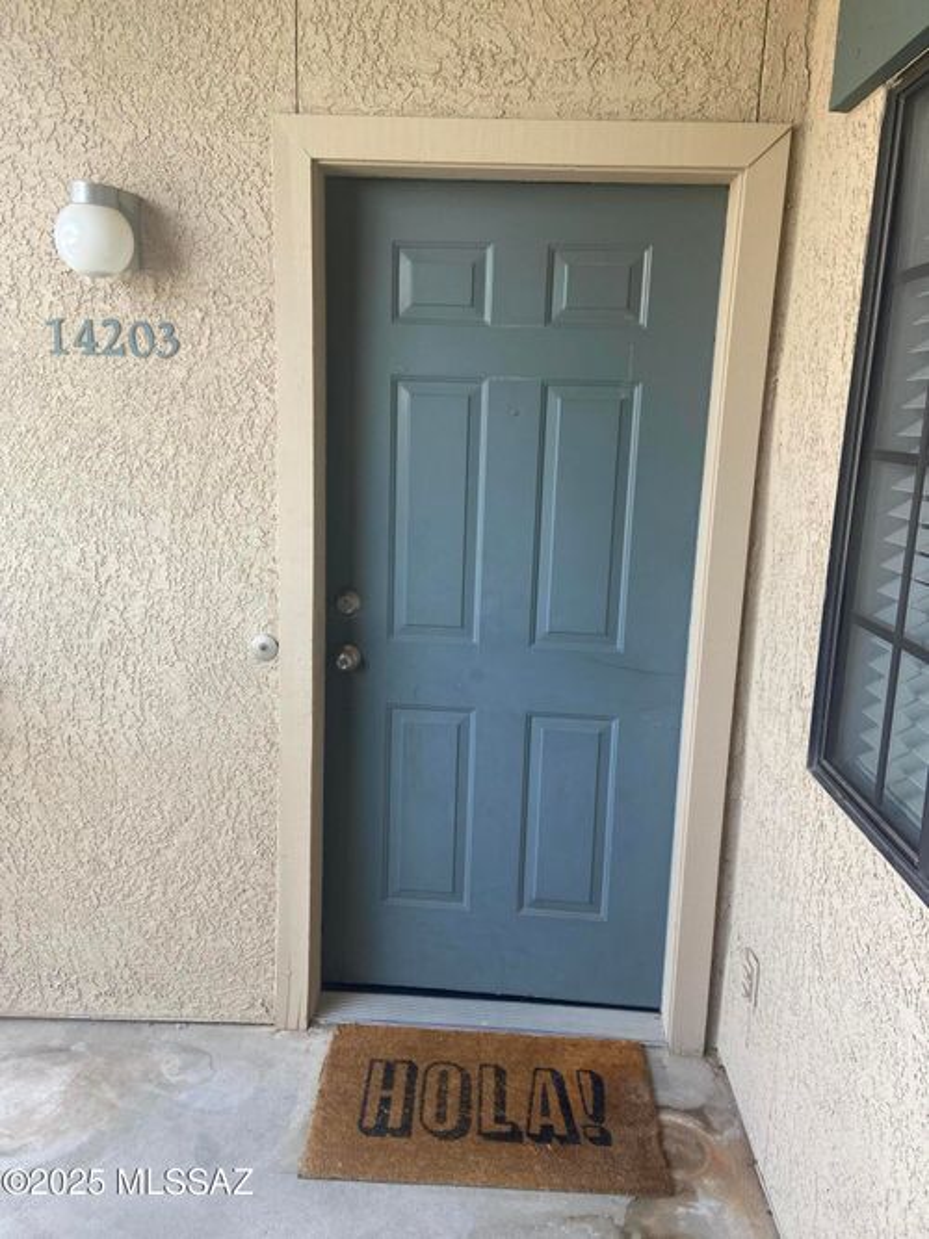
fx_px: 931
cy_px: 620
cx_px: 464
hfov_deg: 53.0
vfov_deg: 67.3
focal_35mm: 26
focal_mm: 4.25
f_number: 1.8
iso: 50
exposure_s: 1/121
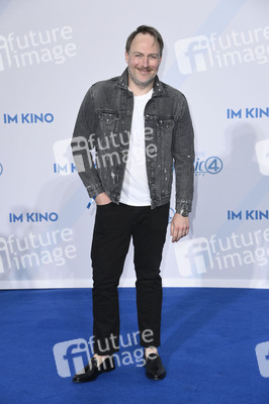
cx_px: 134
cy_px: 202
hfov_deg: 16.6
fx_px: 921
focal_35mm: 82
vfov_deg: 24.8
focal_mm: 82
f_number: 5.6
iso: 400
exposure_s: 1/250
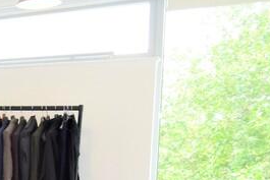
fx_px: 435
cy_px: 126
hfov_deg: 25.3
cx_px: -143
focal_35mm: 58
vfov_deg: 23.3
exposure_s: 1/100
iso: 800
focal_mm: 10
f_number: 5
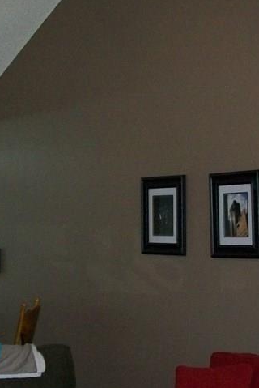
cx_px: 83
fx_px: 862
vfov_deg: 25.2
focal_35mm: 80
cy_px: 254
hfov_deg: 17.0
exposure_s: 1/60
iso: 160
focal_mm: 6
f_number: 2.7
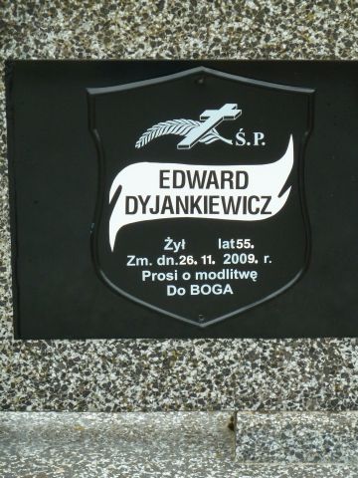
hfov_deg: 9.4
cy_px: 239
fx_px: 2179
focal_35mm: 158
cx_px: 179
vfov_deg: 12.5
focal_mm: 25.9
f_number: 4.5
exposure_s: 1/250
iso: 320
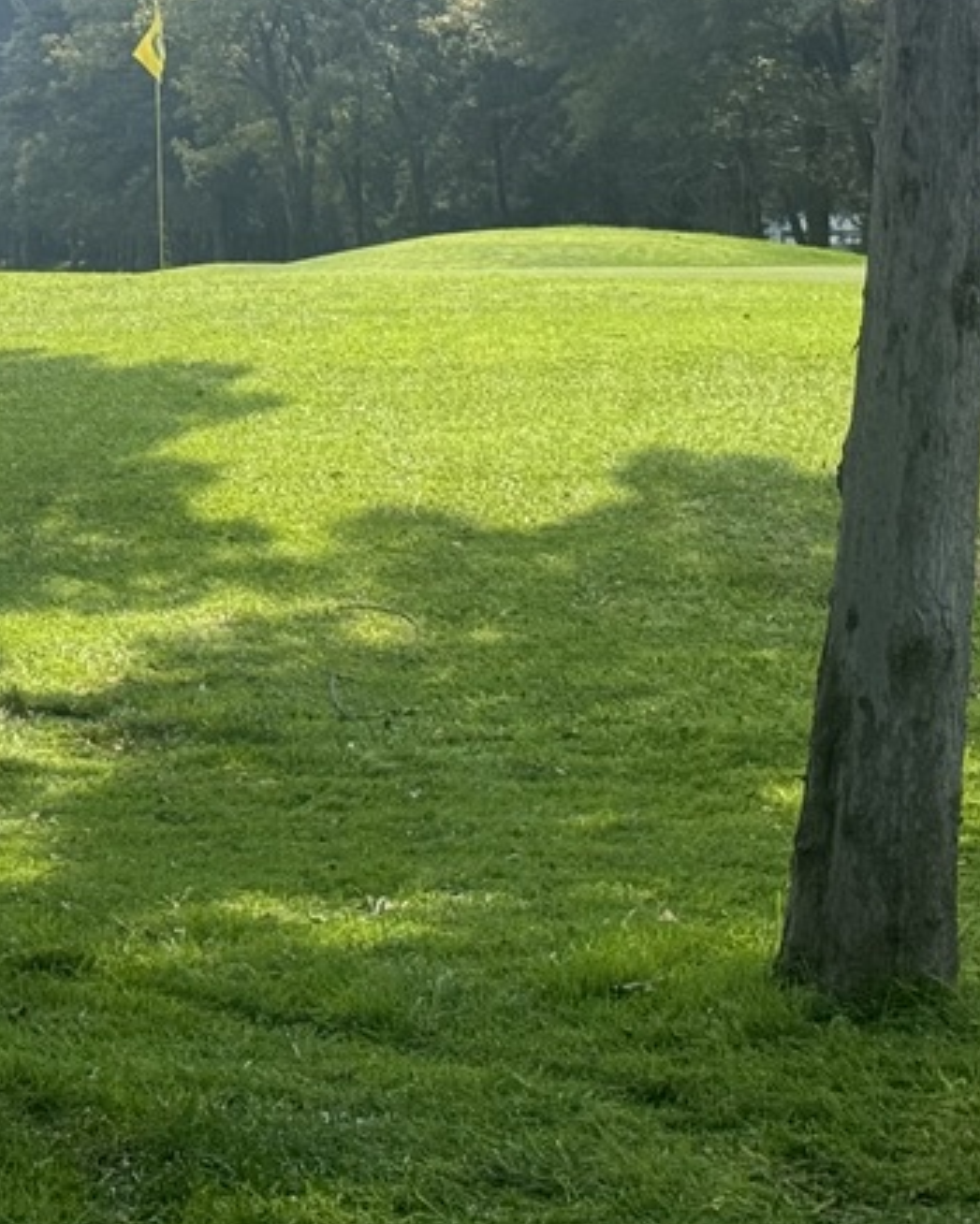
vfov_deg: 14.7
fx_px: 4675
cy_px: 8
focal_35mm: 129
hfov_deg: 11.8
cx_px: -37
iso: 64
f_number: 1.78
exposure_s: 1/2611
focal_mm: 6.76
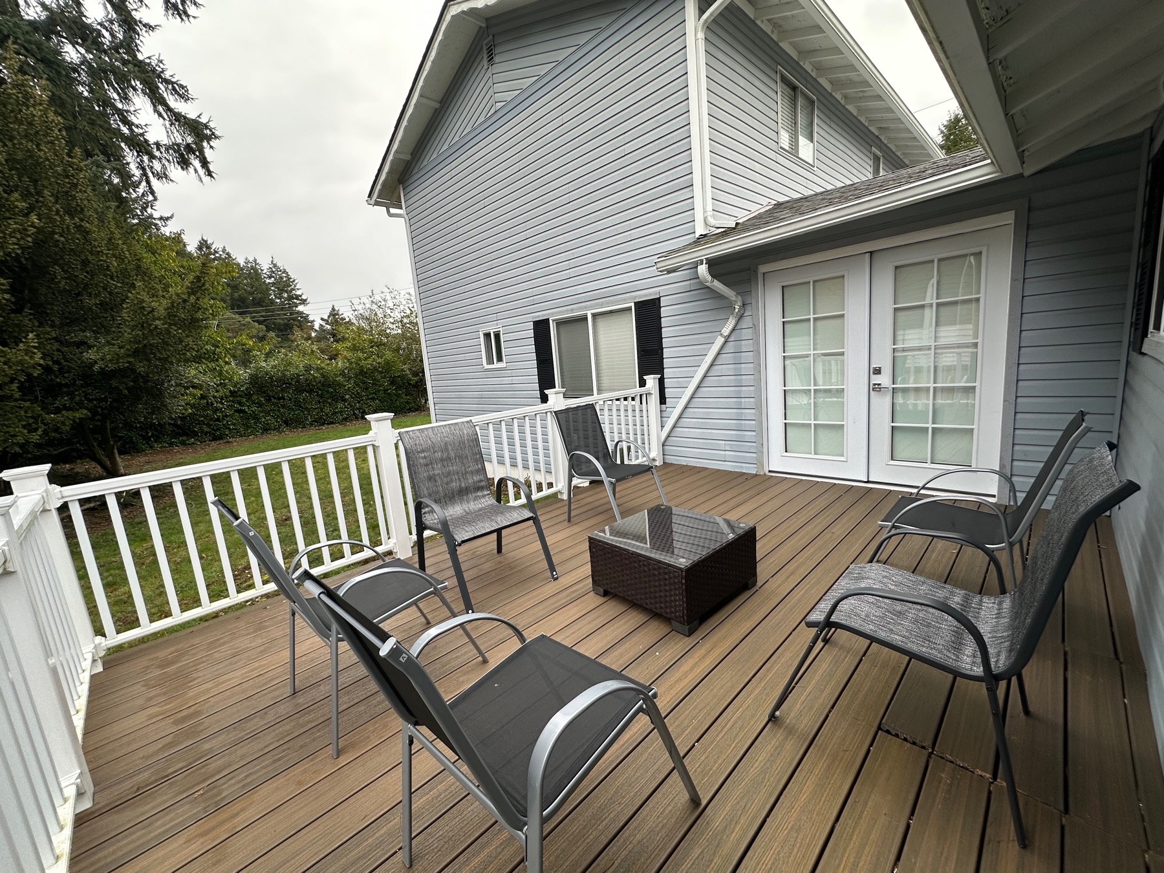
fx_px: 471
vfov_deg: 85.7
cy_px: 436
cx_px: 582
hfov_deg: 102.1
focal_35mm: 14
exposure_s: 1/249
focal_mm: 2.22
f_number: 2.2
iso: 40
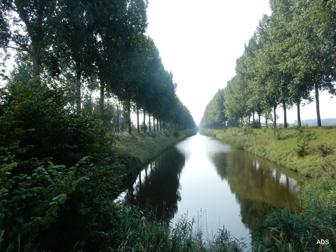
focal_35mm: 25
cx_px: 168
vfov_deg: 54.9
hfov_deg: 69.4
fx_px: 243
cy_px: 126
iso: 125
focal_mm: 4.5
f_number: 3.7
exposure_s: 1/800
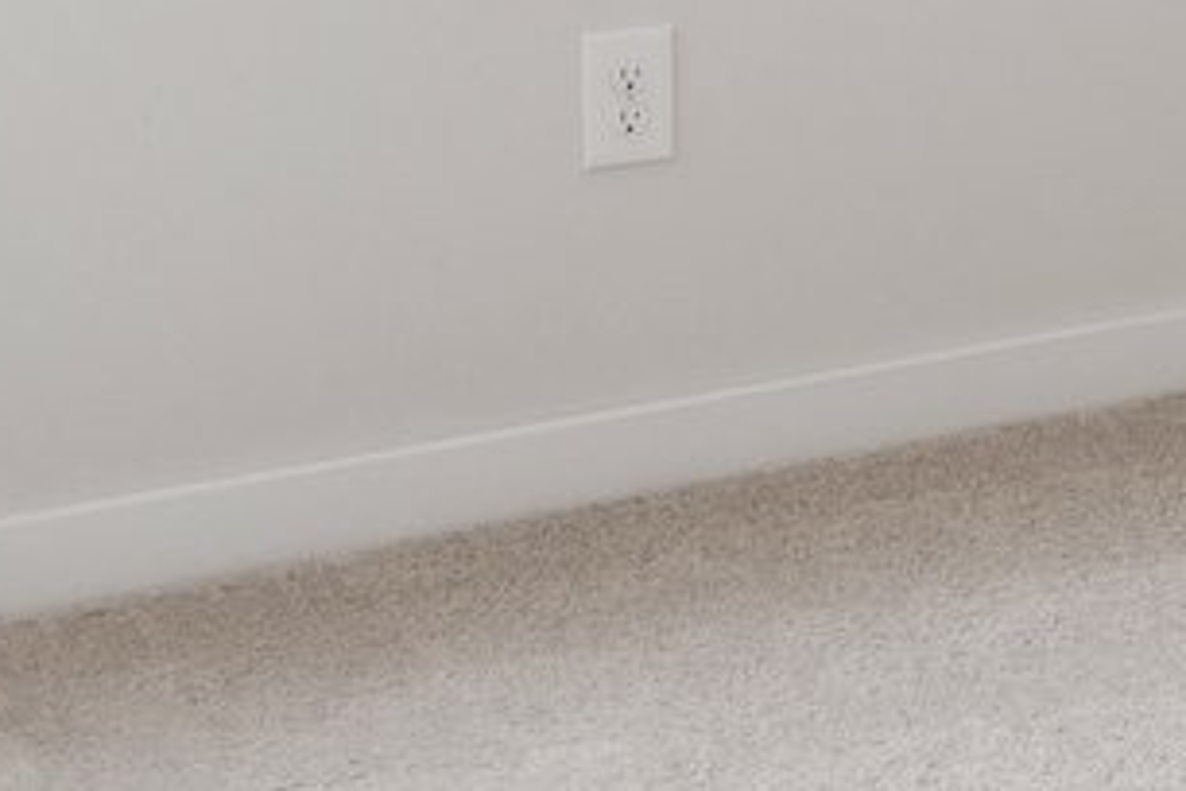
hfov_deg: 15.2
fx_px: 3525
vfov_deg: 11.7
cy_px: -680
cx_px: 2426
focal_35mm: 107
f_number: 8
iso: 640
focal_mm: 16
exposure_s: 1/50
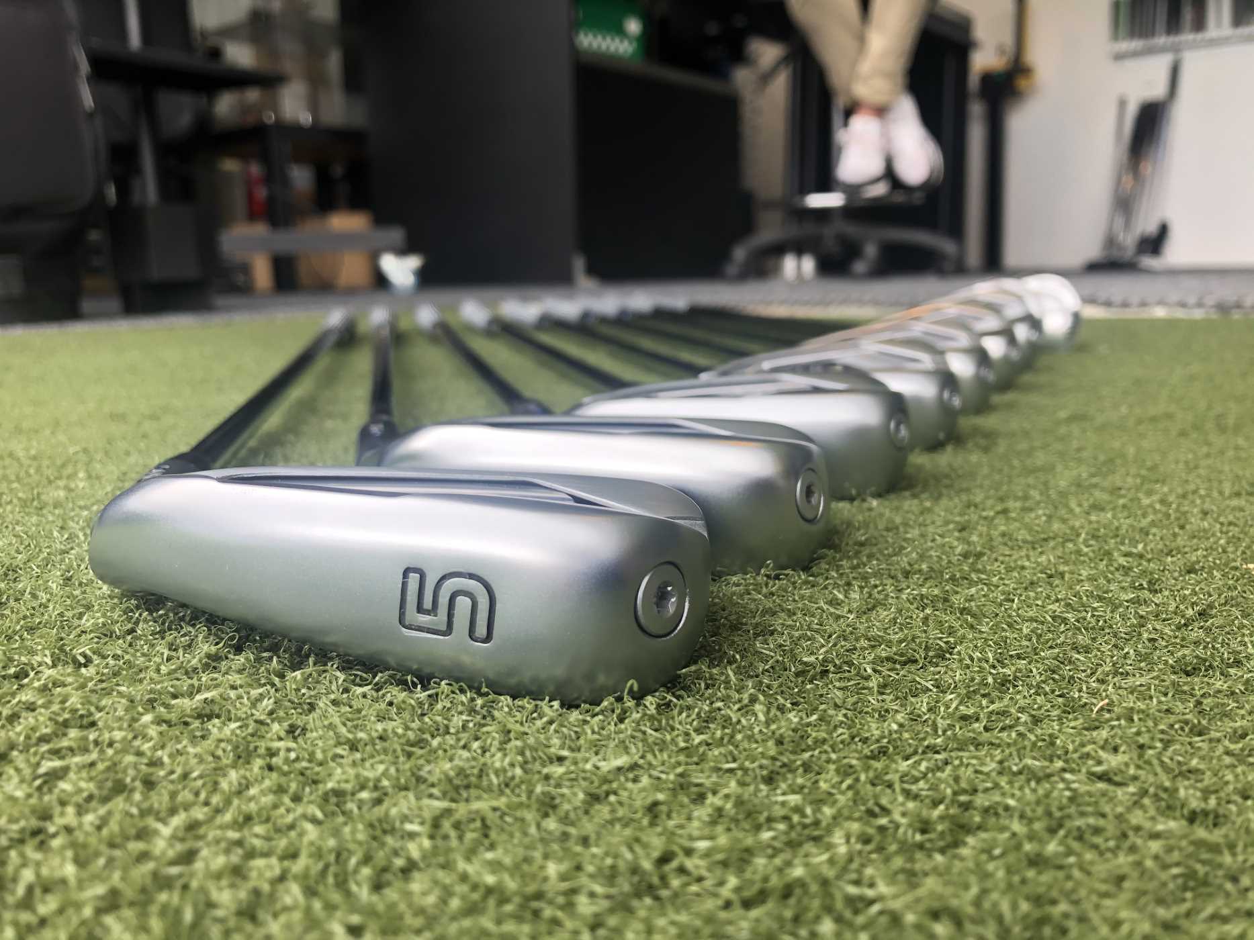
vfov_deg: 49.7
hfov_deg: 63.4
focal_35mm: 28
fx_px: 1014
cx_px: 627
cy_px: 470
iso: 20
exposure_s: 1/147
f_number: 1.8
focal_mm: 3.99
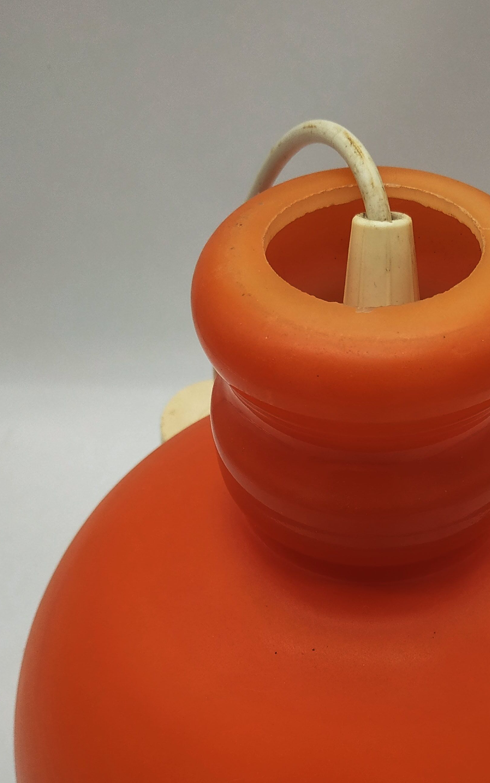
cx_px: 399
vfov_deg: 49.2
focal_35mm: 39
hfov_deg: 31.8
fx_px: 833
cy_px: 543
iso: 100
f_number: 1.9
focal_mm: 3.94
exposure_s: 1/402
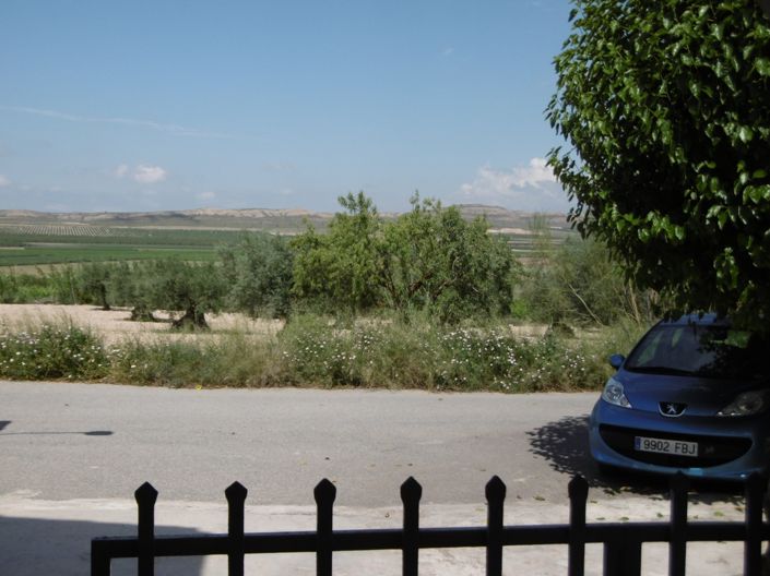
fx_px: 956
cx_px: 385
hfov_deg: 43.9
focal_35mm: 43
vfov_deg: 33.6
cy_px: 288
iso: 100
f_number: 9.7
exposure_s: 1/250
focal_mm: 7.7
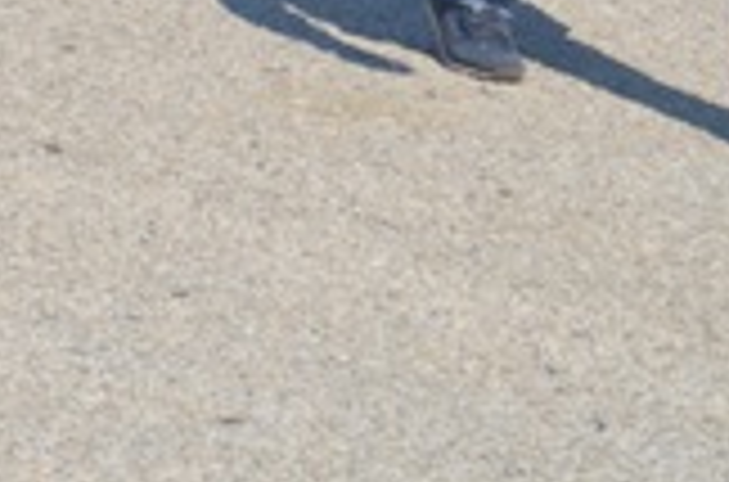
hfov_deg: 8.1
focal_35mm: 249
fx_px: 5028
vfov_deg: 5.4
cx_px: -468
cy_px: -459
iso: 100
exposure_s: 1/320
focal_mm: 42
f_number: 9
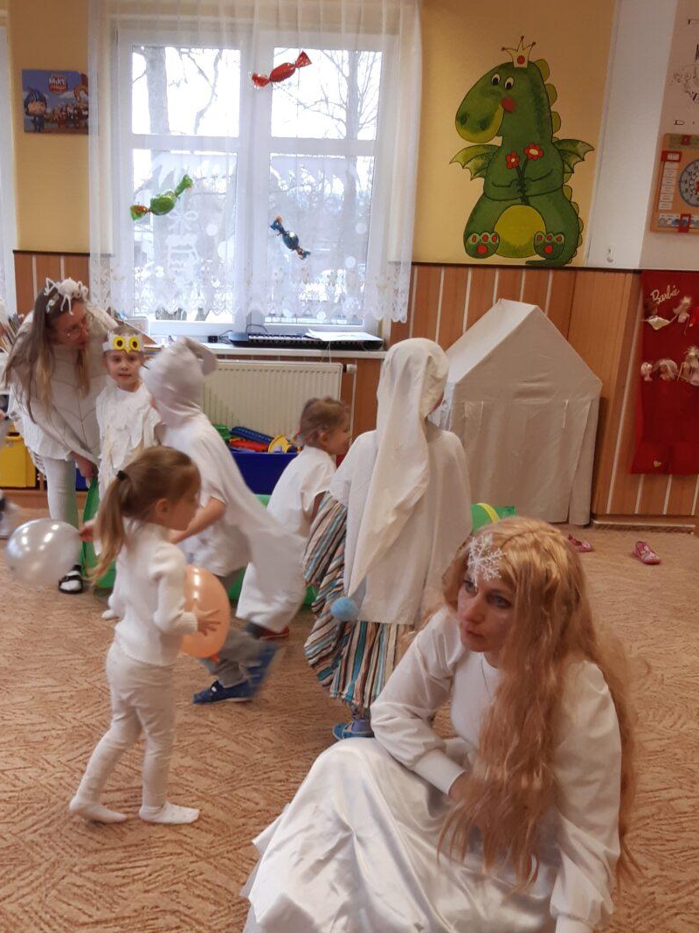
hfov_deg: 36.4
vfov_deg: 46.5
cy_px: 679
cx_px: 225
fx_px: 1050
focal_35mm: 39
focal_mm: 3.92
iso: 100
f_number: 1.7
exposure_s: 1/100
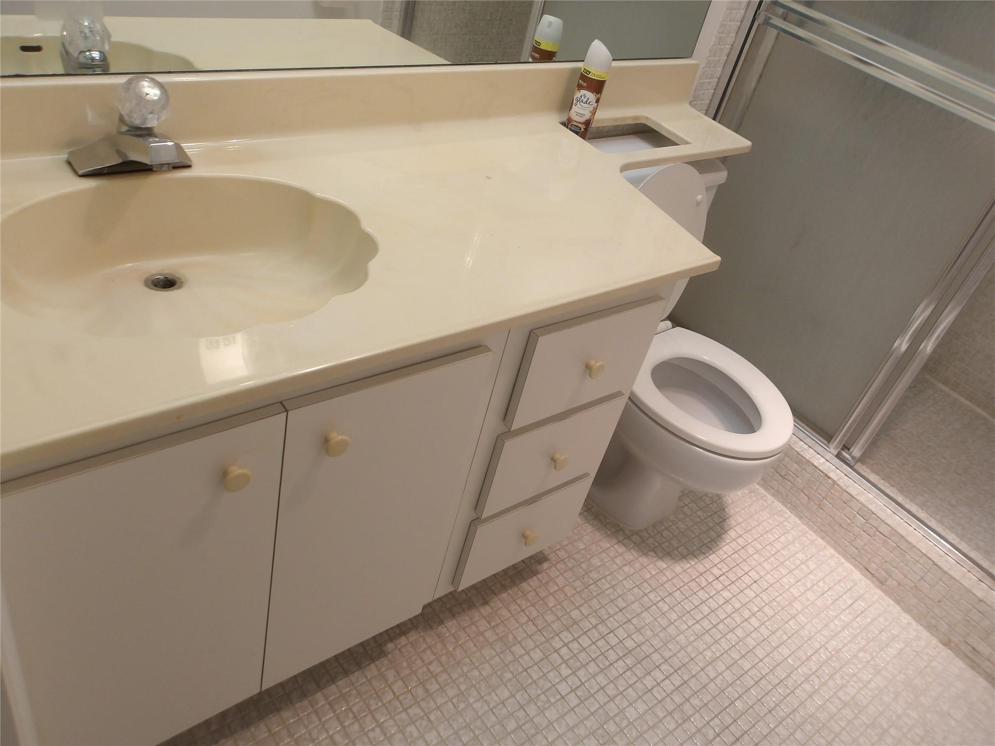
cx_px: 498
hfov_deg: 65.3
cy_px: 373
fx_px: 776
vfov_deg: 51.4
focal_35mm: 27
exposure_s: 1/88
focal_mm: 4.9
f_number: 3
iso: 100
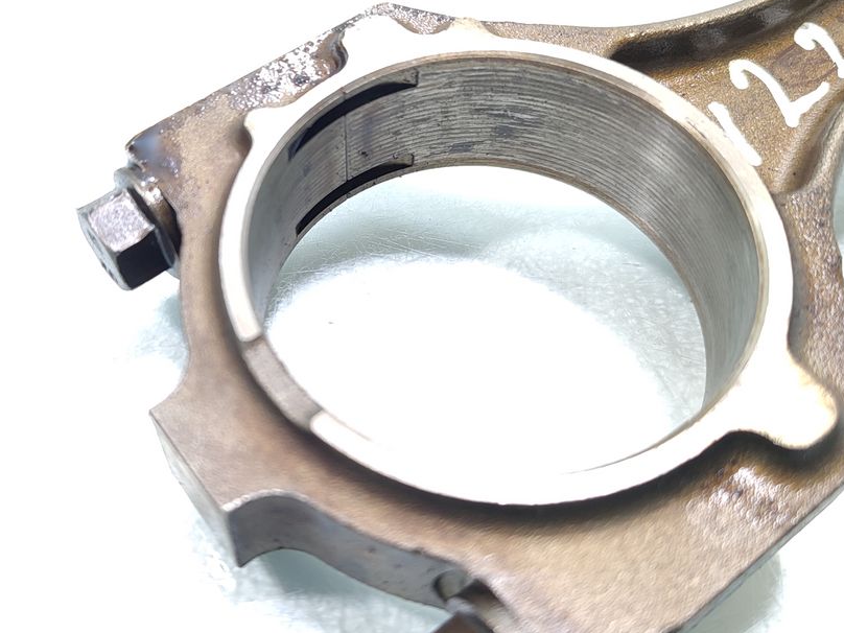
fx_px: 927
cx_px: 305
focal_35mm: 38
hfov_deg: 48.4
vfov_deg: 37.6
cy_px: 267
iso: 320
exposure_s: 1/100
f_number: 1.89
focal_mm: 5.89
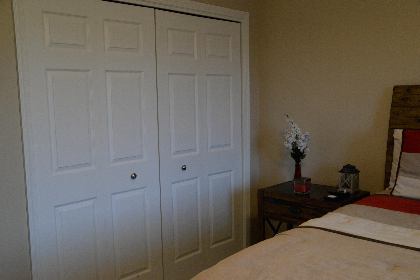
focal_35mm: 36
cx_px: 210
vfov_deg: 36.9
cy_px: 140
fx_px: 420
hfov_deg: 53.1
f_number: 10
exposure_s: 1/30
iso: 6400
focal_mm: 36
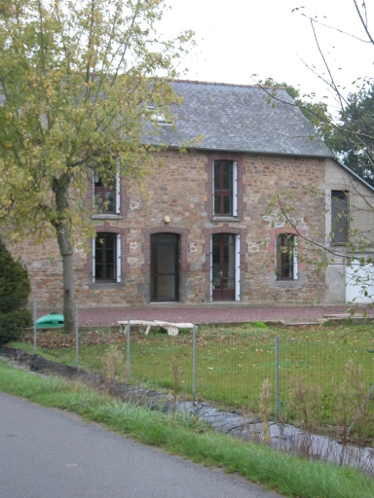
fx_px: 1008
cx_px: 187
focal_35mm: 70
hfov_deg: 21.0
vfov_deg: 27.8
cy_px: 249
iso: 100
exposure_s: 1/34.2
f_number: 3.3
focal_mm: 17.8
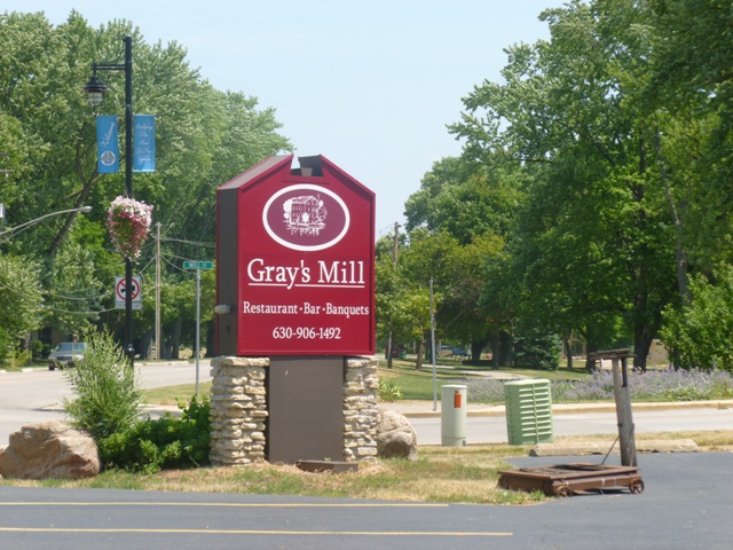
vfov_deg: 12.8
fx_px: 2456
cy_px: 275
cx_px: 366
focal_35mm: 116
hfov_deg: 17.0
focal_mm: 20.7
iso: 100
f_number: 4.9
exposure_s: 1/320
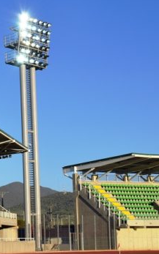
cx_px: -110
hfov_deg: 13.6
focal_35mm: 88
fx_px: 610
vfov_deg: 23.5
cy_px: 150
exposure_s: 1/500
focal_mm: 26
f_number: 11
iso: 200
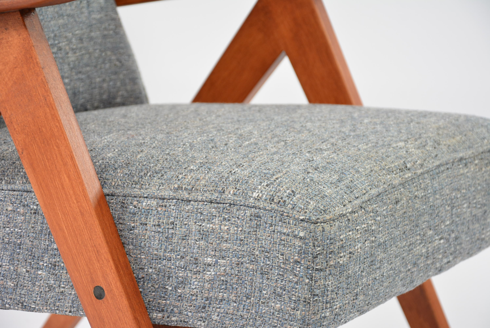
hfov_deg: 18.2
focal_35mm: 112
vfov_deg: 12.2
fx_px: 1532
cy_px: 164
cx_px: 245
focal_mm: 75
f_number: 5.3
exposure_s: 1/125
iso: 900
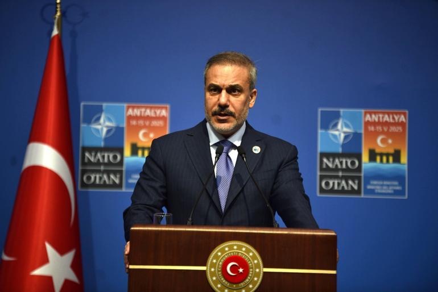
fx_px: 2434
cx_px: 219
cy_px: 146
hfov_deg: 10.3
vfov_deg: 6.9
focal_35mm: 200
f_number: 2.8
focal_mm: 200
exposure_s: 1/320
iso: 640
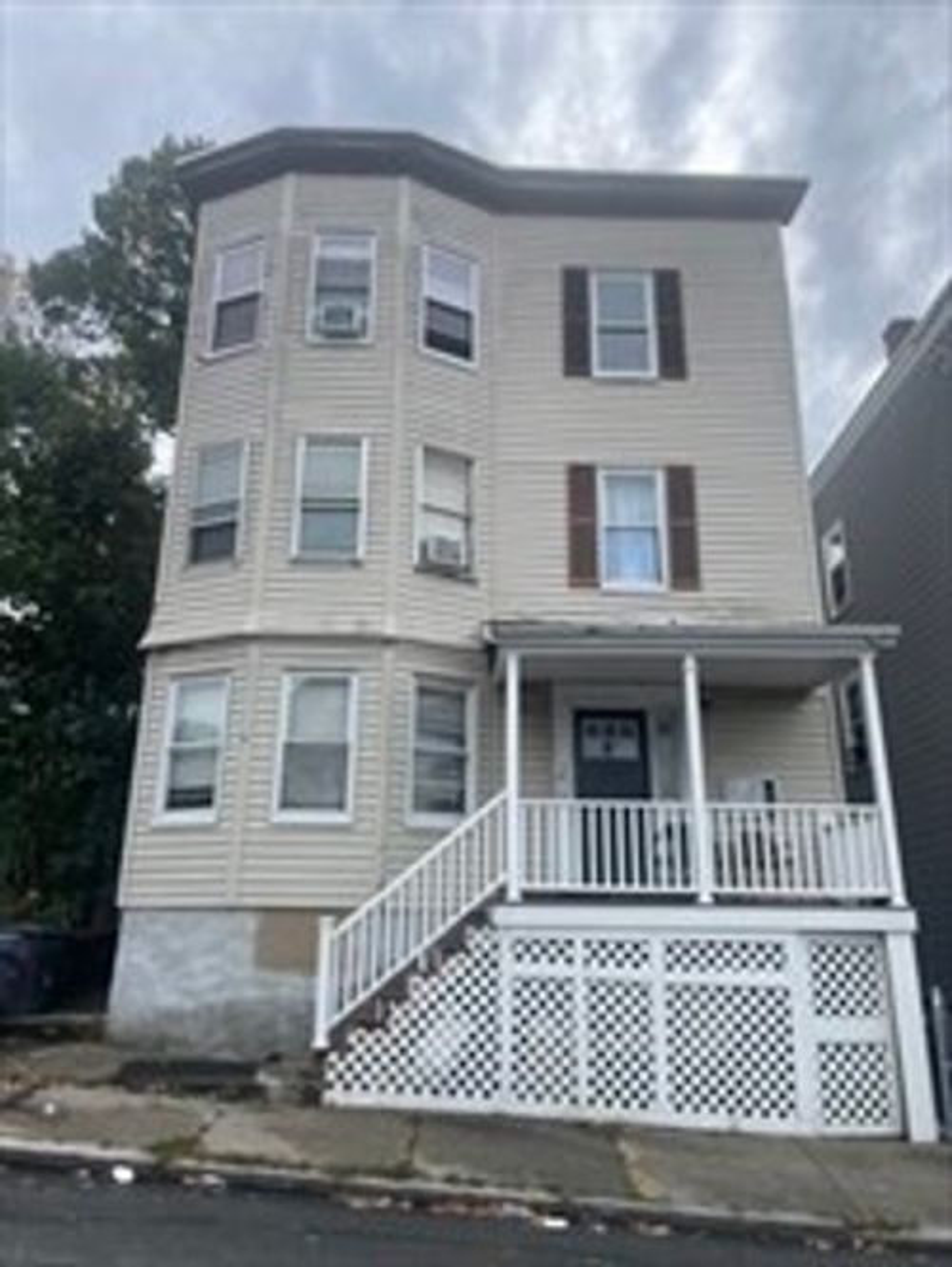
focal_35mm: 26
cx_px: 476
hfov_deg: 53.1
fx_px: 952
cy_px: 634
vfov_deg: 67.3
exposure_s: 1/2053
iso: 32
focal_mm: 4.2
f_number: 1.6
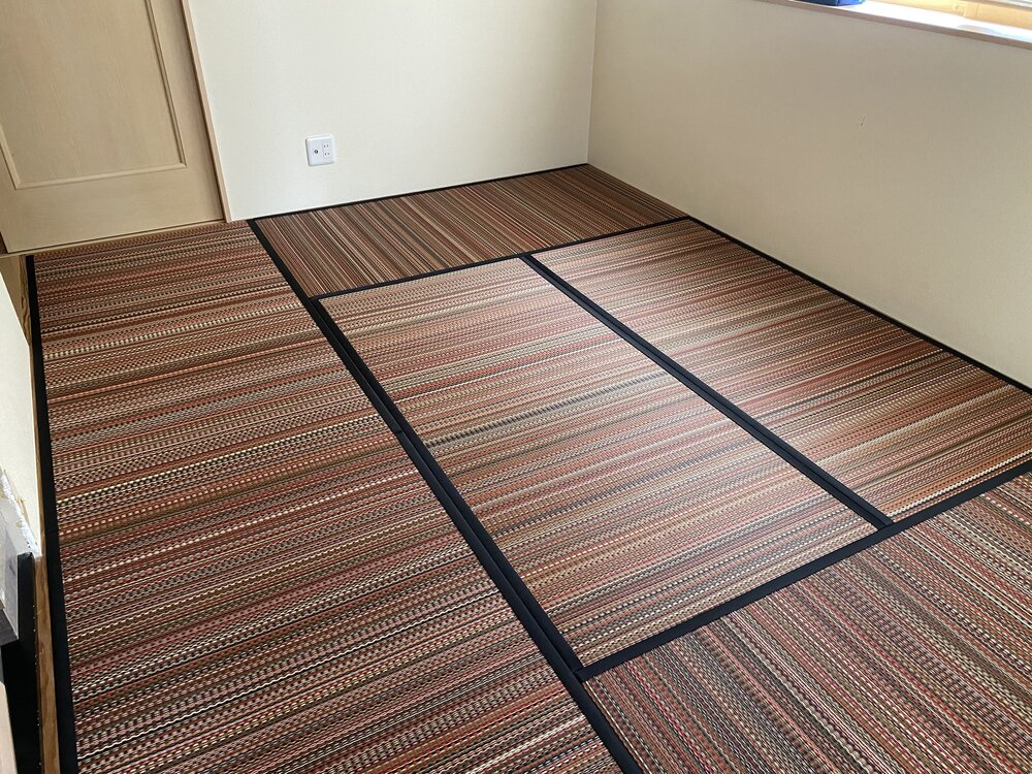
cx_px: 516
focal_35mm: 26
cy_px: 387
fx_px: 775
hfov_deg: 67.3
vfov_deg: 53.1
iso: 320
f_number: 1.8
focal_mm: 4.2
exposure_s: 1/60
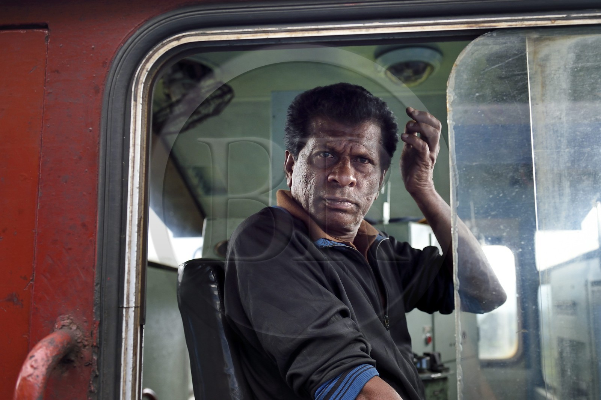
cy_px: 200
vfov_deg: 41.1
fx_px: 534
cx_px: 300
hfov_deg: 58.7
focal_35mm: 32
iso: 800
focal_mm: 32
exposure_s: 1/1600
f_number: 4
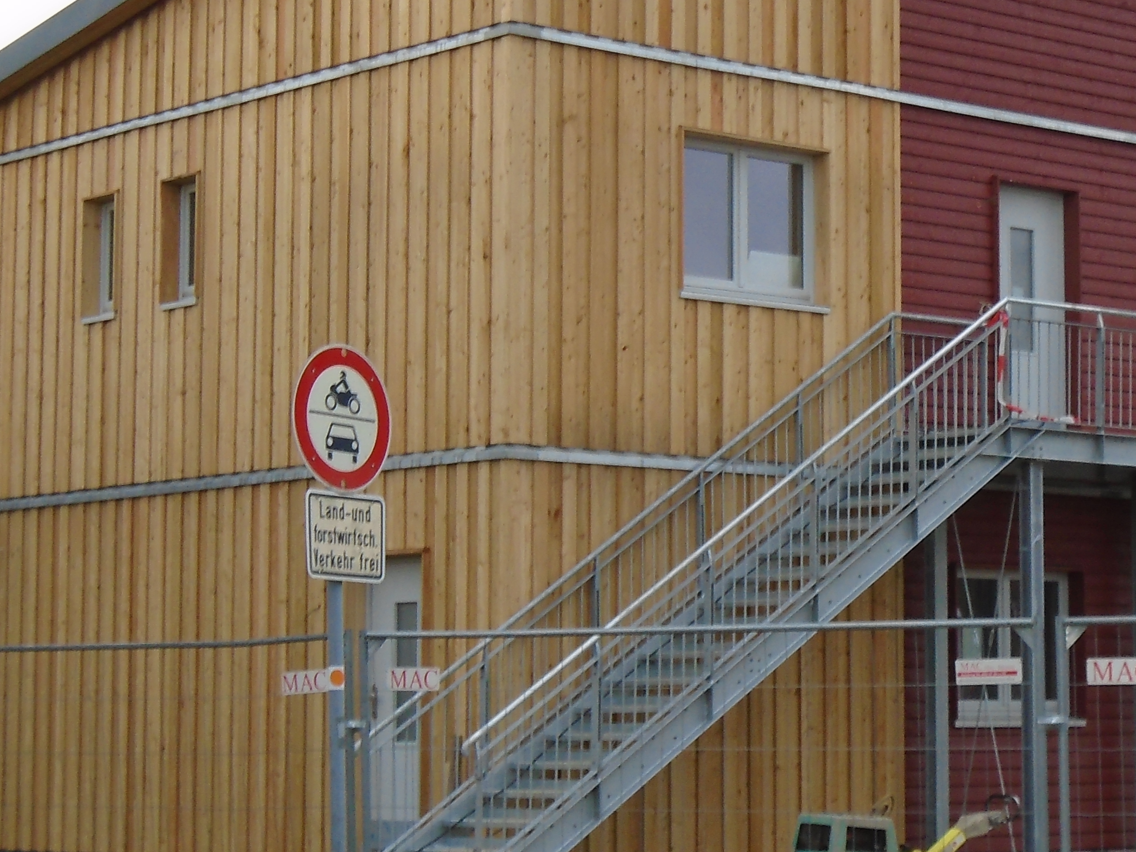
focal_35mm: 97
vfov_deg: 15.2
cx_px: 908
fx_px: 3183
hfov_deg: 20.0
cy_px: 353
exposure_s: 1/50
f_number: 4.5
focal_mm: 8.7
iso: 100
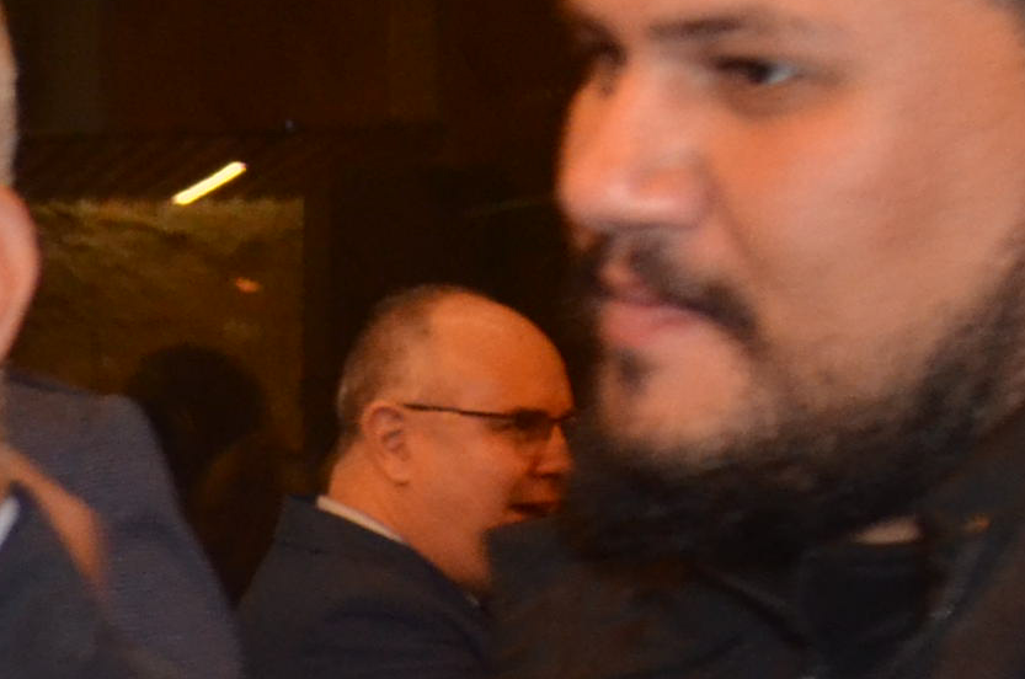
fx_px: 6053
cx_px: -1880
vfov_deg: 6.4
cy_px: 848
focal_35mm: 213
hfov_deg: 8.4
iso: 800
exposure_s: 1/60
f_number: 4
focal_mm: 24
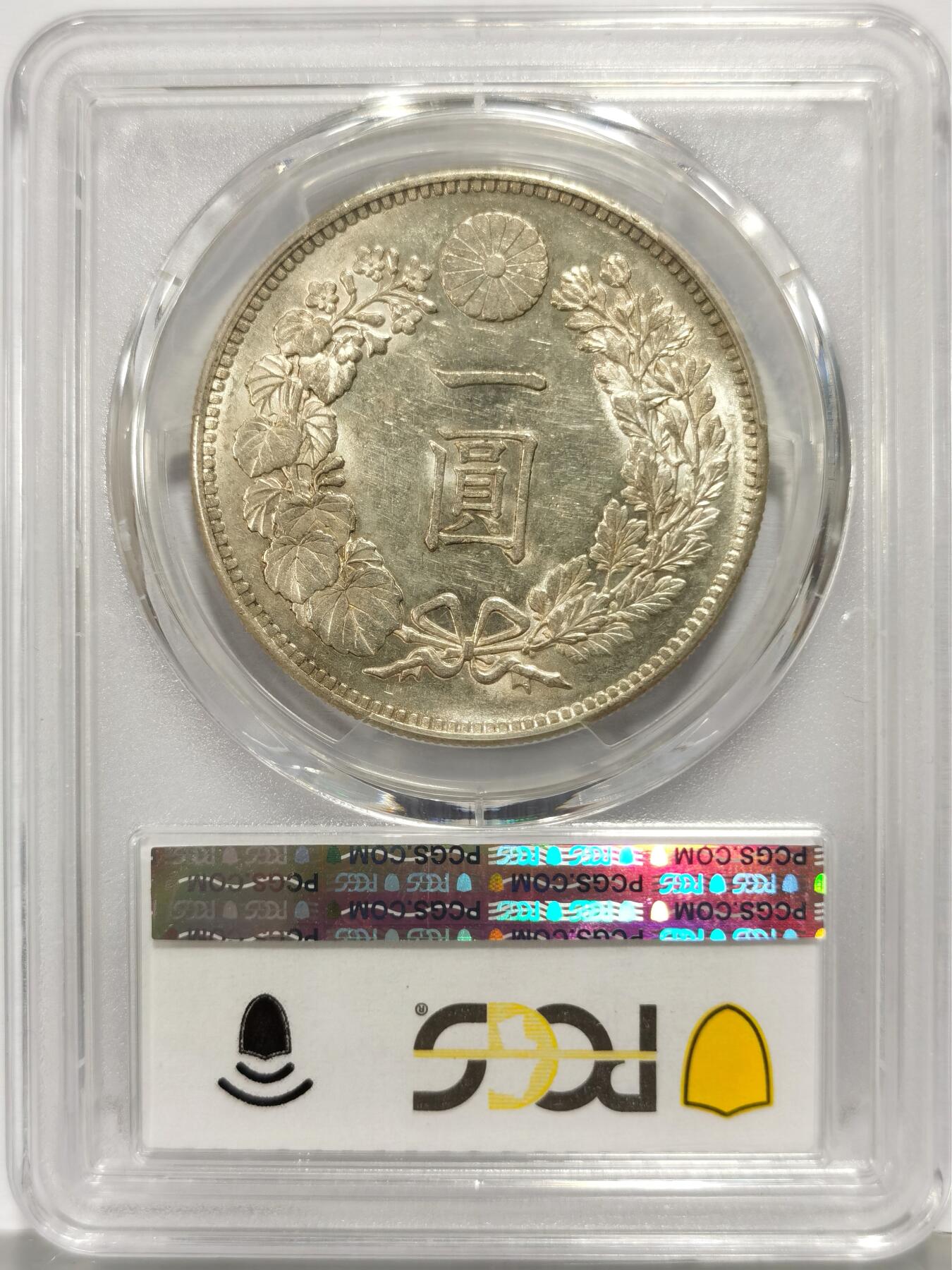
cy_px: 635
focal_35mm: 54
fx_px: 1980
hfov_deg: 27.0
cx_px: 476
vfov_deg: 35.5
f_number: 16
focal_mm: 5.56
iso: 100
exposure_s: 1/100
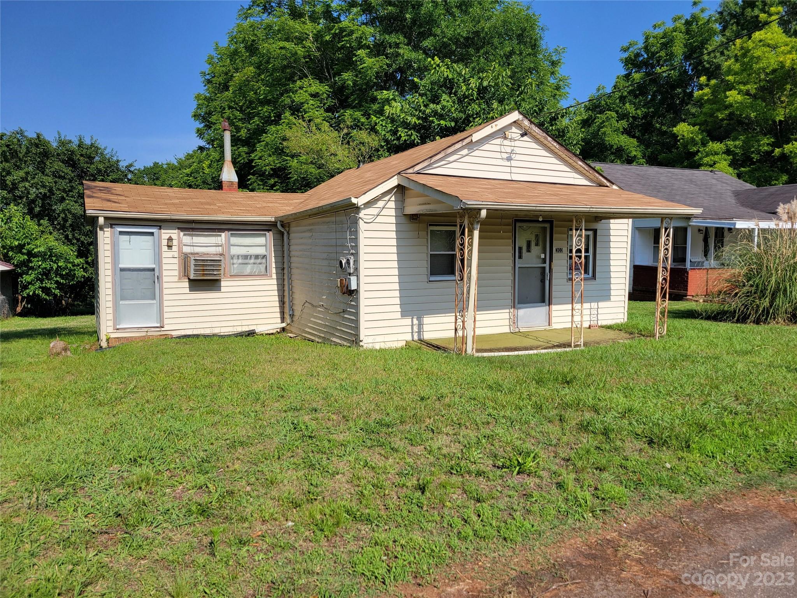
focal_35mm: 26
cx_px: 398
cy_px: 299
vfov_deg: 53.1
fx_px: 599
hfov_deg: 67.3
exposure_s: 1/2463
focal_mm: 5.4
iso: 40
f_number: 1.8
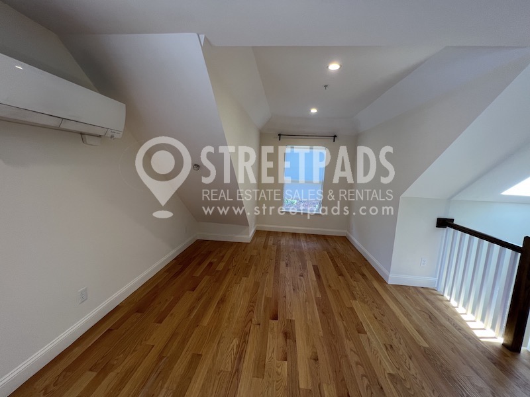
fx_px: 199
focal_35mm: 13
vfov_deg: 89.9
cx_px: 265
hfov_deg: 106.2
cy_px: 198
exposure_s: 1/120
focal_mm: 1.57
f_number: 1.8
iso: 100
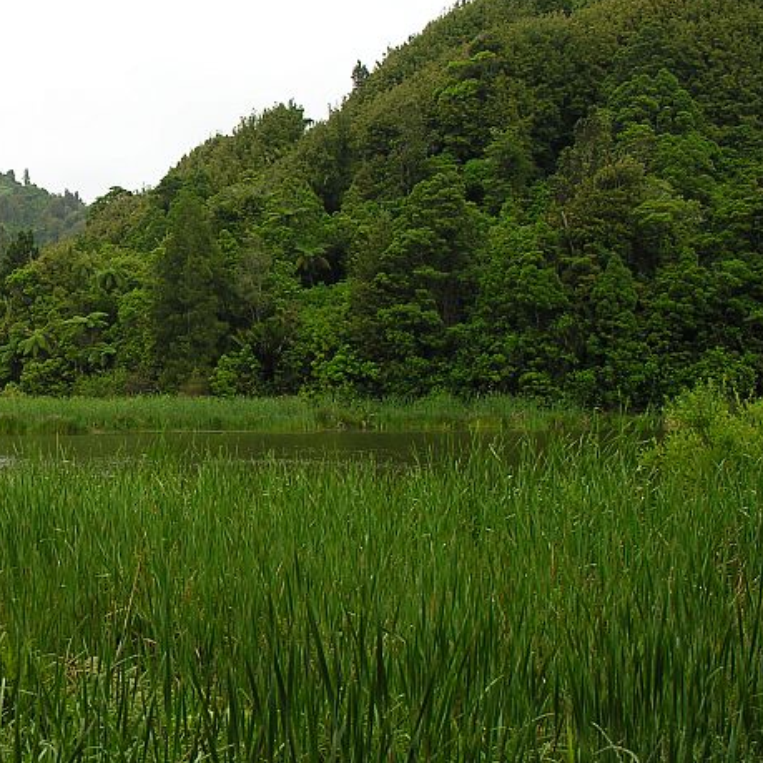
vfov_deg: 25.0
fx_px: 1721
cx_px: -22
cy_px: 381
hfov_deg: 23.8
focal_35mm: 69
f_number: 4.5
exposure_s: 1/102
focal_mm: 8.9
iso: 50
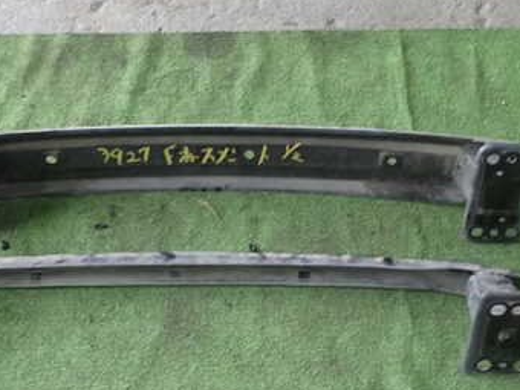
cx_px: 206
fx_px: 796
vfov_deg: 27.5
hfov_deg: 36.0
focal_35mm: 53
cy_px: 203
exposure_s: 1/30
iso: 250
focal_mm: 5.4
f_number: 2.3
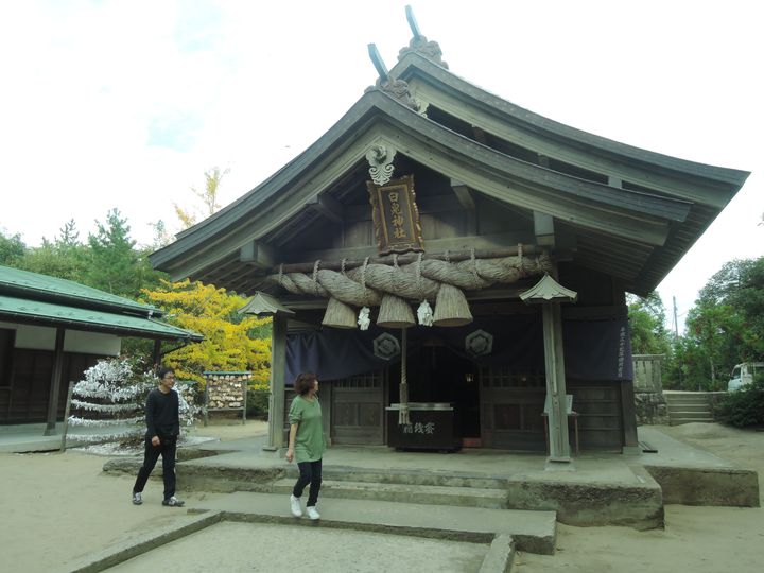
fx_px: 530
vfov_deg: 56.8
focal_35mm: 24
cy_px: 286
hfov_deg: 71.6
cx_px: 382
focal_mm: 5.1
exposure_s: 1/250
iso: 400
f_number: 5.6
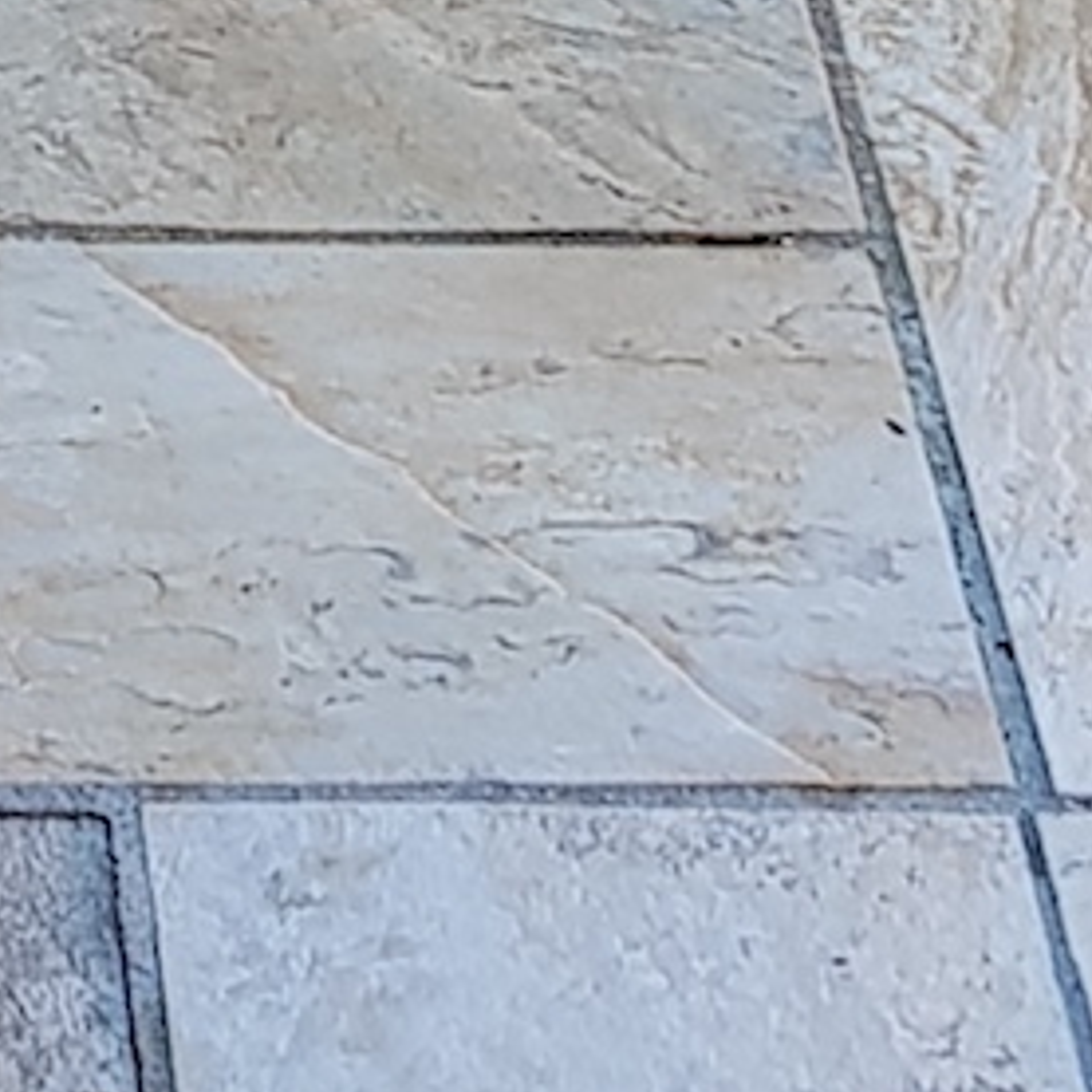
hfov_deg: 10.1
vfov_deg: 9.5
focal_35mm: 166
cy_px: -1470
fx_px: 5925
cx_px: -721
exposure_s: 1/293
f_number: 1.7
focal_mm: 4.2
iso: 40
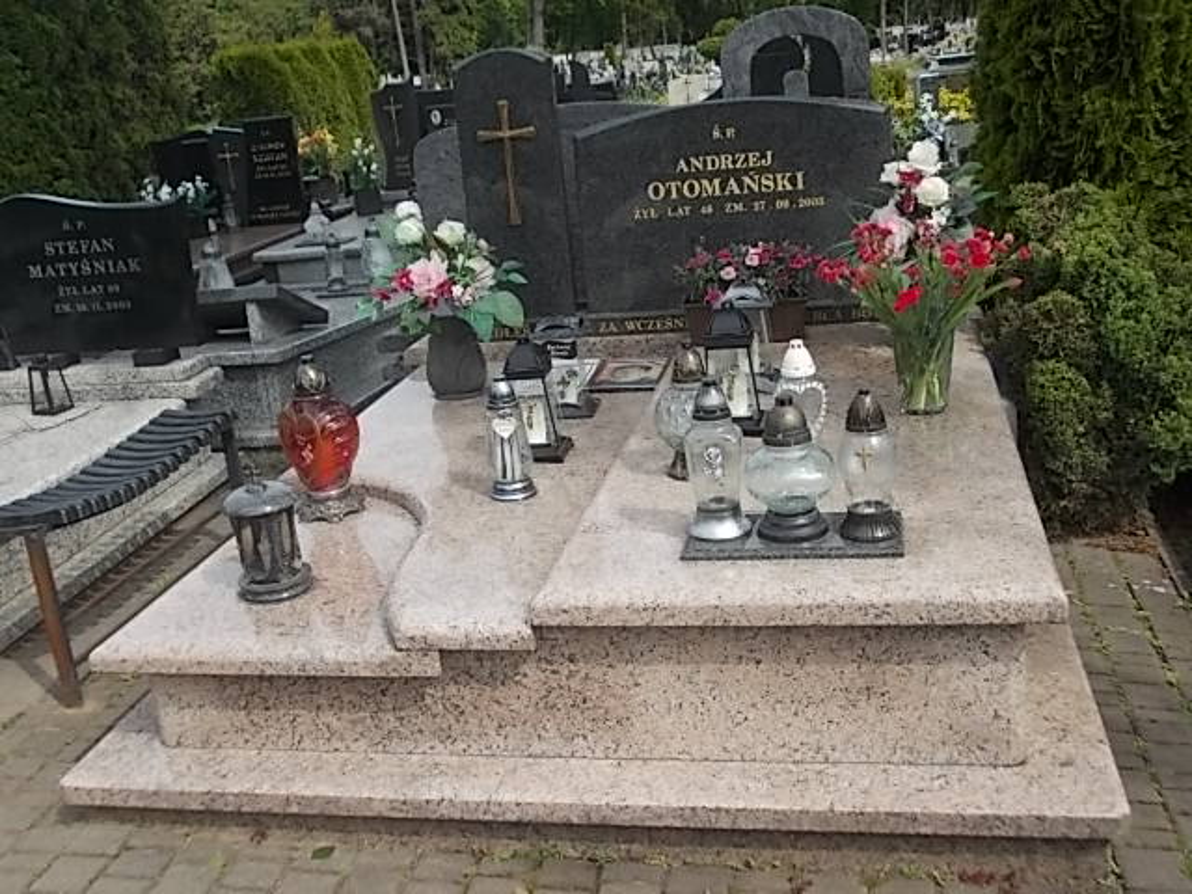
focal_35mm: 38
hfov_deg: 49.0
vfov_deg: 37.7
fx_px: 1309
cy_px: 447
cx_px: 596
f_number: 6.2
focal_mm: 5.3
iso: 80
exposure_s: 1/160
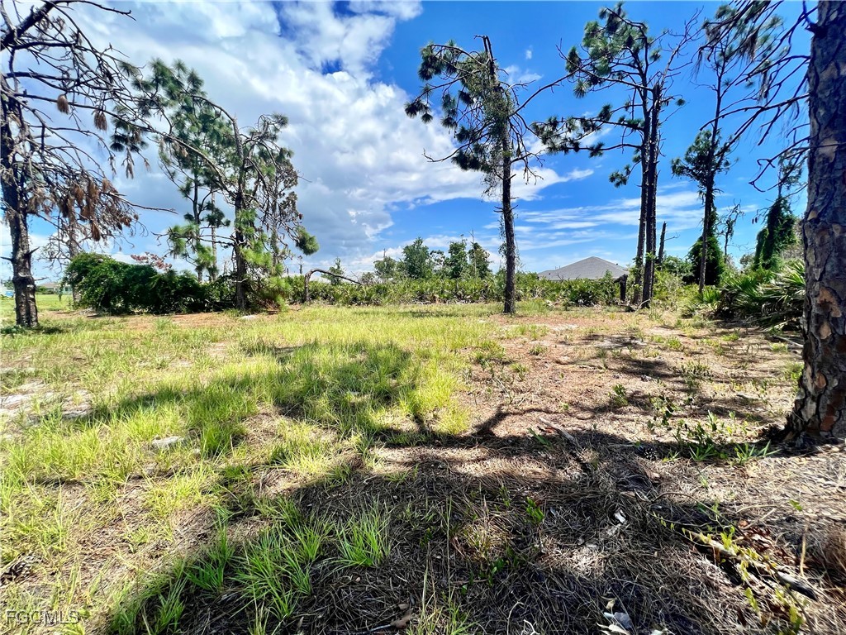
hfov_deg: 106.2
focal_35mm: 13
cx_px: 423
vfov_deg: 89.9
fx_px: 318
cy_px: 318
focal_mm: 1.57
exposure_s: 1/1783
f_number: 1.8
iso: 32
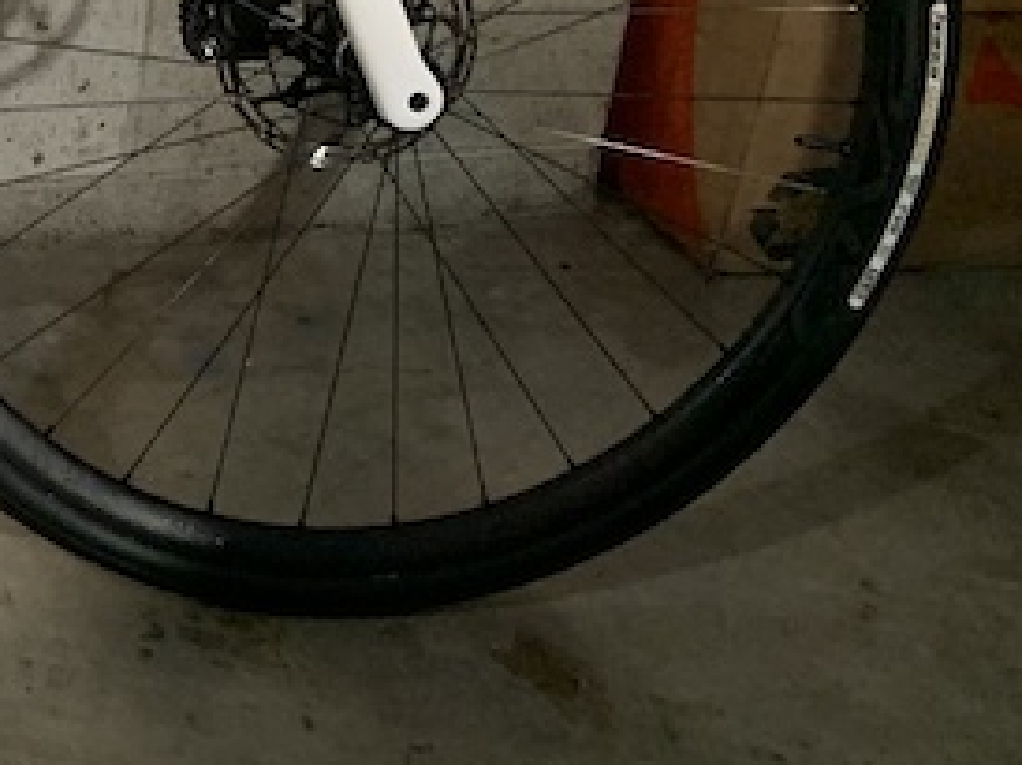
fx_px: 2242
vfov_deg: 17.6
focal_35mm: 76
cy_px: -332
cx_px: -436
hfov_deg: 22.0
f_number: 1.8
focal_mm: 4.25
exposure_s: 1/60
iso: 250
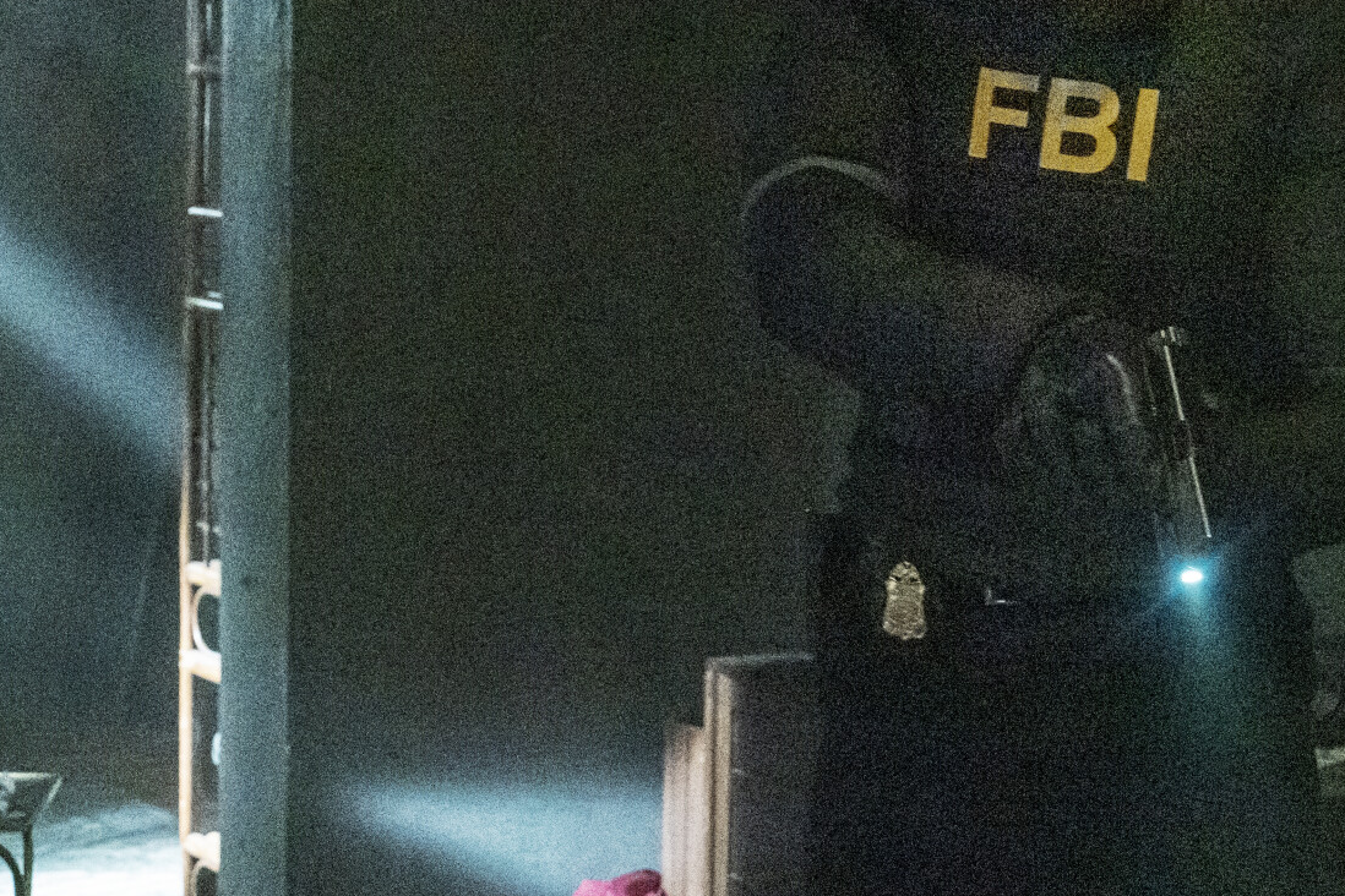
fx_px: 4595
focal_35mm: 123
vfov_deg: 11.1
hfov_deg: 16.5
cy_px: 643
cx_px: 200
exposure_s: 1/125
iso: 25600
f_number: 5.6
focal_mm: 45
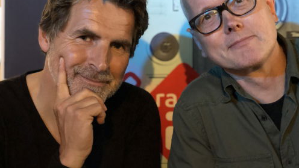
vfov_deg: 21.0
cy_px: 56
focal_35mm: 57
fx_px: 452
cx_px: 150
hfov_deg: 36.6
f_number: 2.4
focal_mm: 6
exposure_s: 1/8
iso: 200
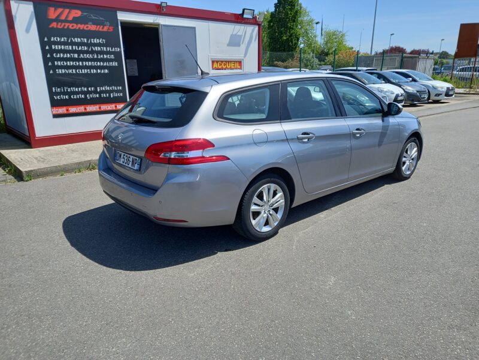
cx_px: 240
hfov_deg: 69.4
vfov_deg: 54.9
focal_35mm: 25
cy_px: 180
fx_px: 346
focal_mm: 4.6
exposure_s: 1/526
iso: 25
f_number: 2
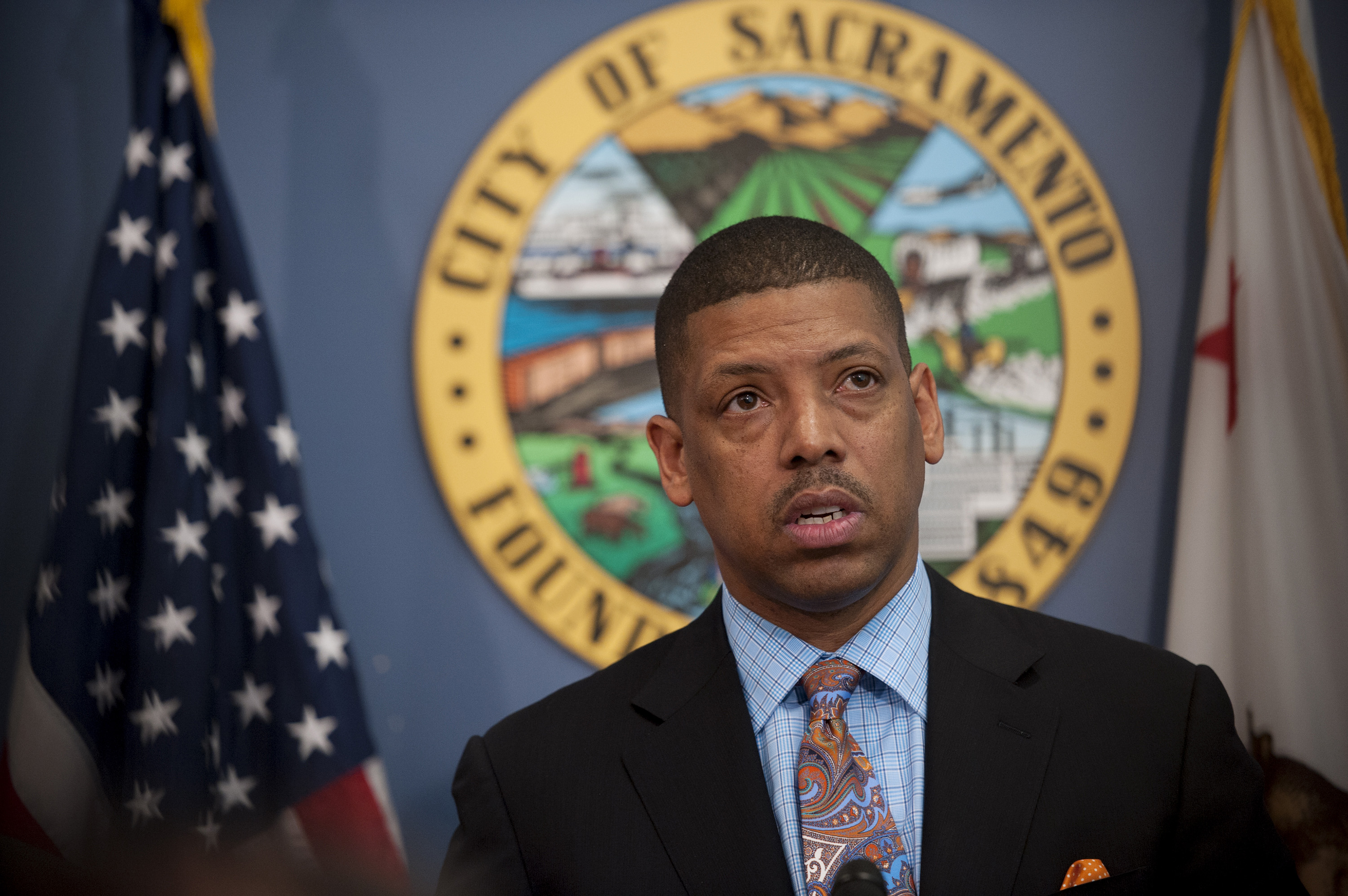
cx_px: 674
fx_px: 6548
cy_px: 448
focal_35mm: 175
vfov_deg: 7.8
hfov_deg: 11.8
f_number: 2.8
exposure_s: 1/125
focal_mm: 175
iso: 1000
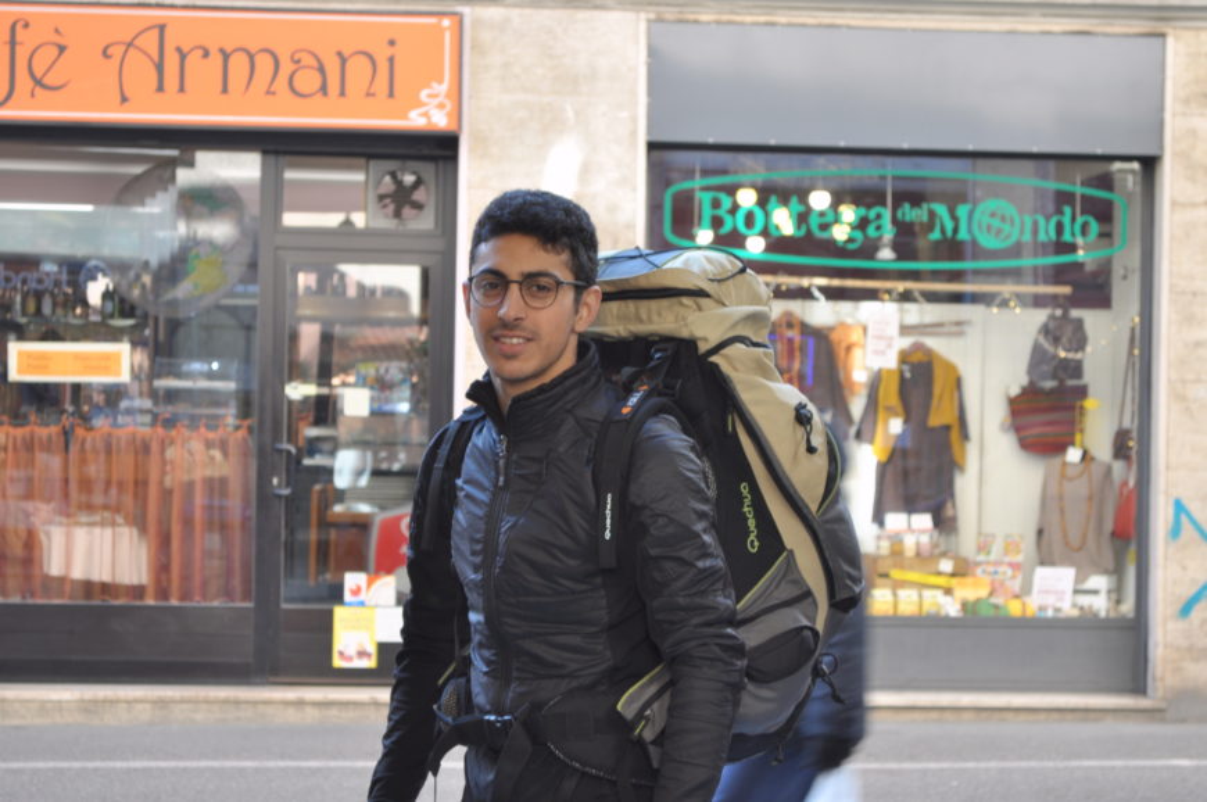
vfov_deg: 16.5
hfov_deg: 24.6
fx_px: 2763
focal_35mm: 82
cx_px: 604
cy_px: 401
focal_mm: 55
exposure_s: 1/40
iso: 200
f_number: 6.3
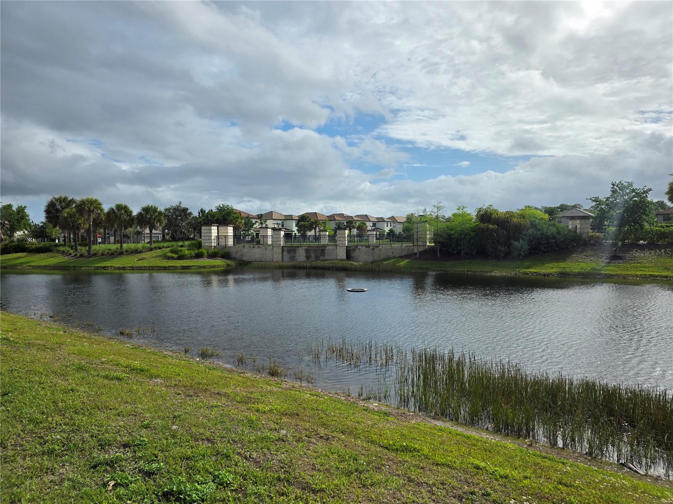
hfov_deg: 73.9
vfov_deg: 58.9
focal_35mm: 23
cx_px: 336
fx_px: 447
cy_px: 252
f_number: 1.7
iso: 50
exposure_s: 1/7944
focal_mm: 6.3
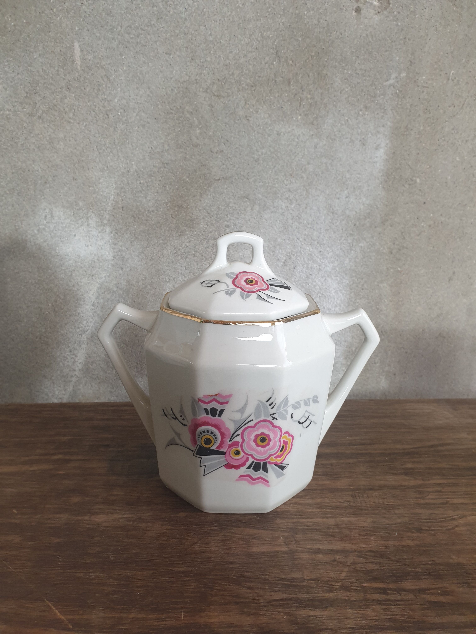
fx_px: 477
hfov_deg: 53.1
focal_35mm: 26
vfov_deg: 67.3
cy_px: 317
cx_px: 238
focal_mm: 4.3
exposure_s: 1/50
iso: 160
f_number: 2.4
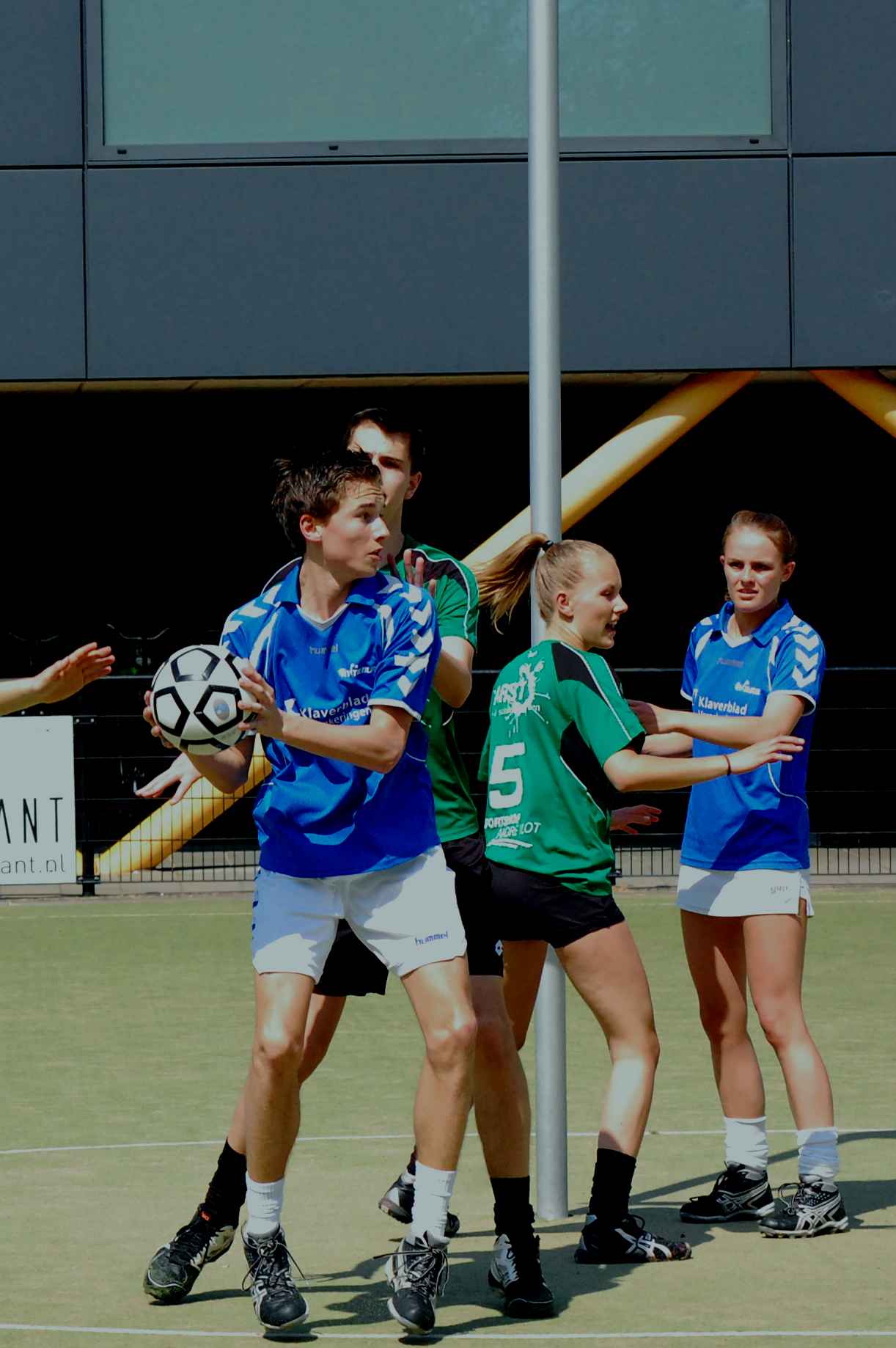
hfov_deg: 12.7
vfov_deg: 18.9
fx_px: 4039
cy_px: 674
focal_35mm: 108
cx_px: 448
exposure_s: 1/1600
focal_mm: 72
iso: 1600
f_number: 10
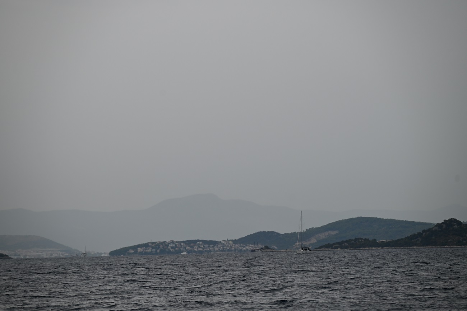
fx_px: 2011
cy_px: 156
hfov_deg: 13.2
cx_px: 234
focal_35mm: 155
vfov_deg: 8.9
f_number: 5.6
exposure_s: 1/1000
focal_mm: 155
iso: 180
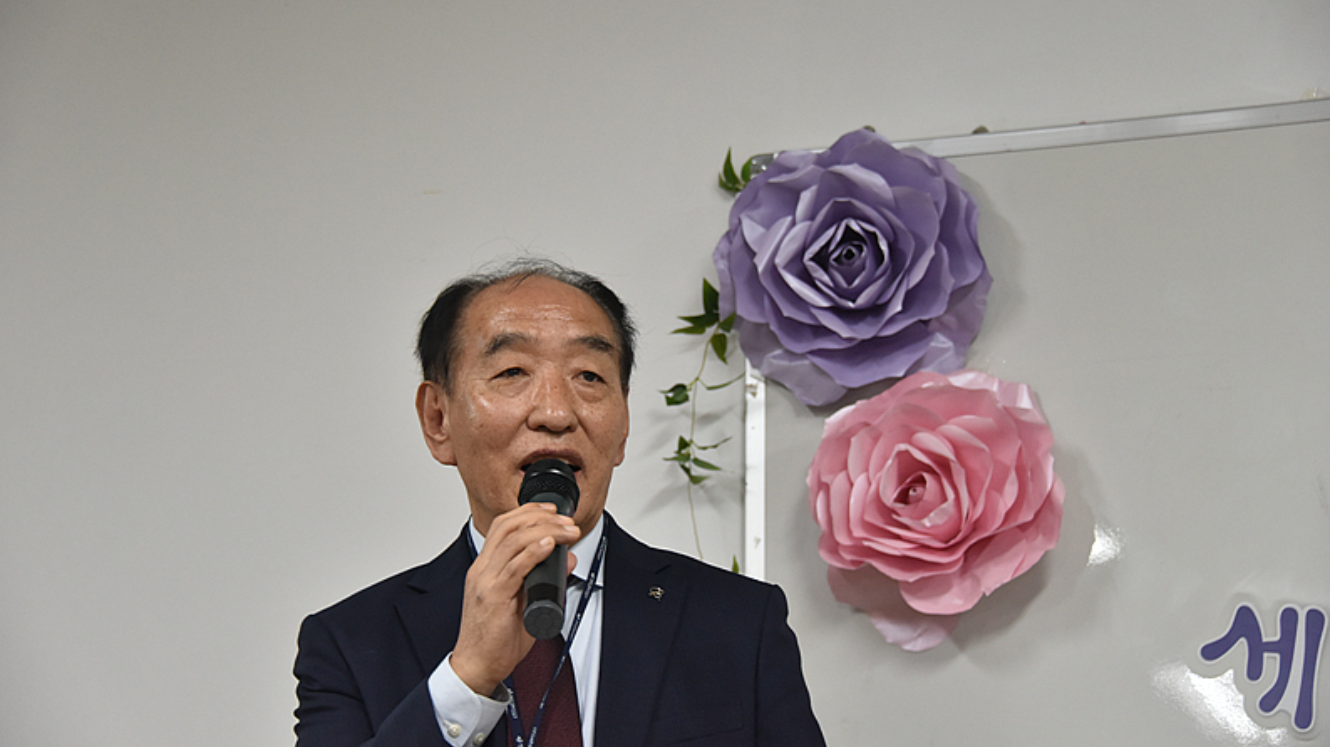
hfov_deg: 22.5
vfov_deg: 12.7
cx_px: 665
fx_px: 3349
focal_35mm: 95
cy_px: 334
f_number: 5.3
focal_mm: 90
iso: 2200
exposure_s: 1/125
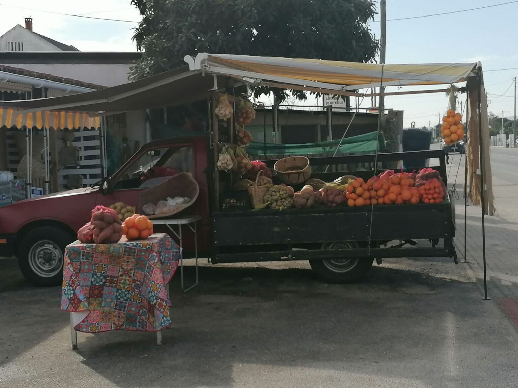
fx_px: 928
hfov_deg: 31.2
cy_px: 194
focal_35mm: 62
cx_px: 259
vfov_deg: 23.7
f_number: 1.8
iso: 50
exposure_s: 1/1175
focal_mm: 4.75
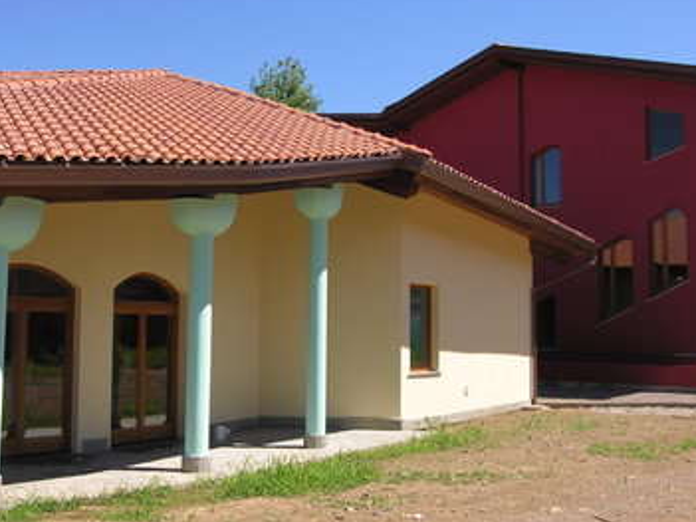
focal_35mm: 41
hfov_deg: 45.5
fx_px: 824
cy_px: 289
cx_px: 280
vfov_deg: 35.1
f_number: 5.7
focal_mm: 8.1
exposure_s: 1/184
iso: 50
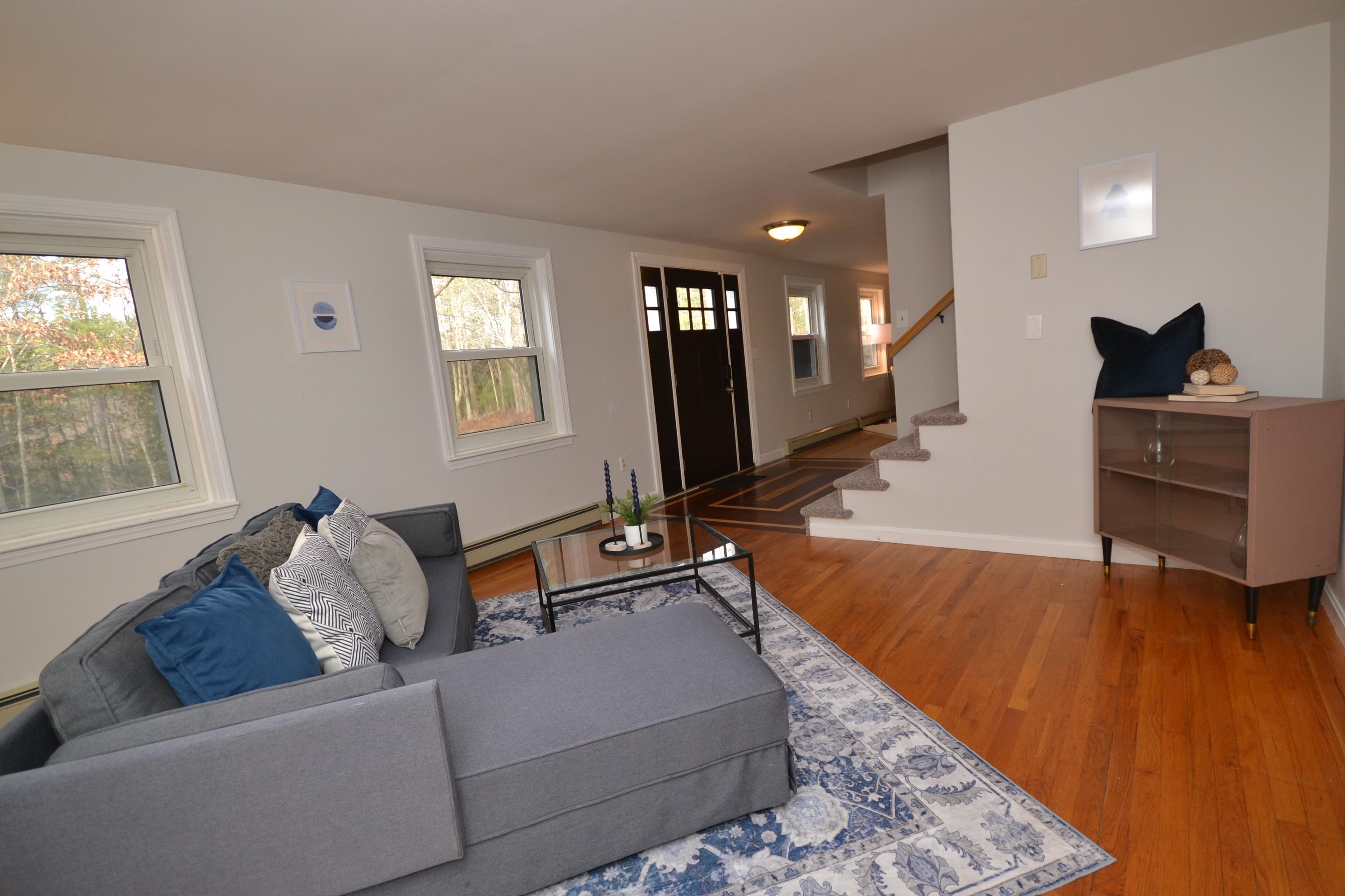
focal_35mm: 16
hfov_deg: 96.7
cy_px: 446
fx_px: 598
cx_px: 703
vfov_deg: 73.7
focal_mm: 10
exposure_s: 1/60
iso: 400
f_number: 5.6
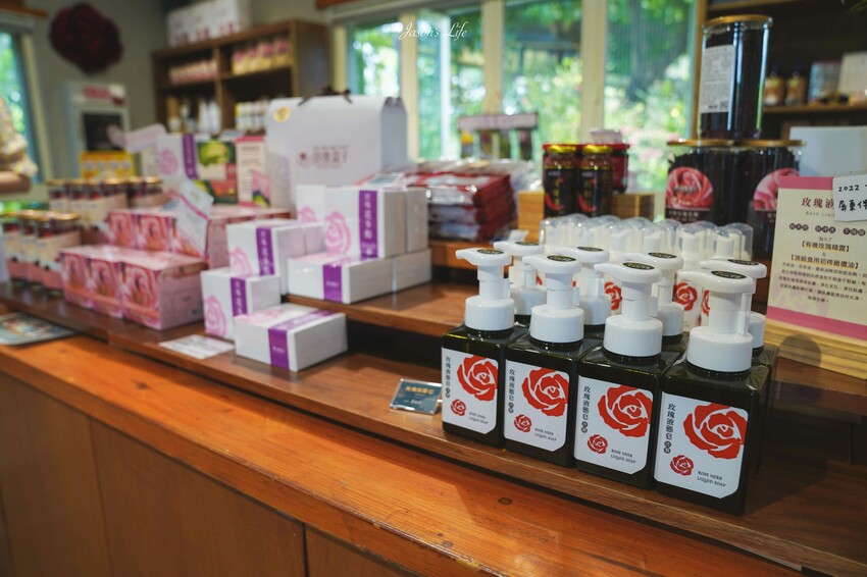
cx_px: 434
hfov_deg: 73.8
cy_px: 288
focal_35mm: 24
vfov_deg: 53.1
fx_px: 578
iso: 100
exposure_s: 1/30
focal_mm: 24
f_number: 3.5
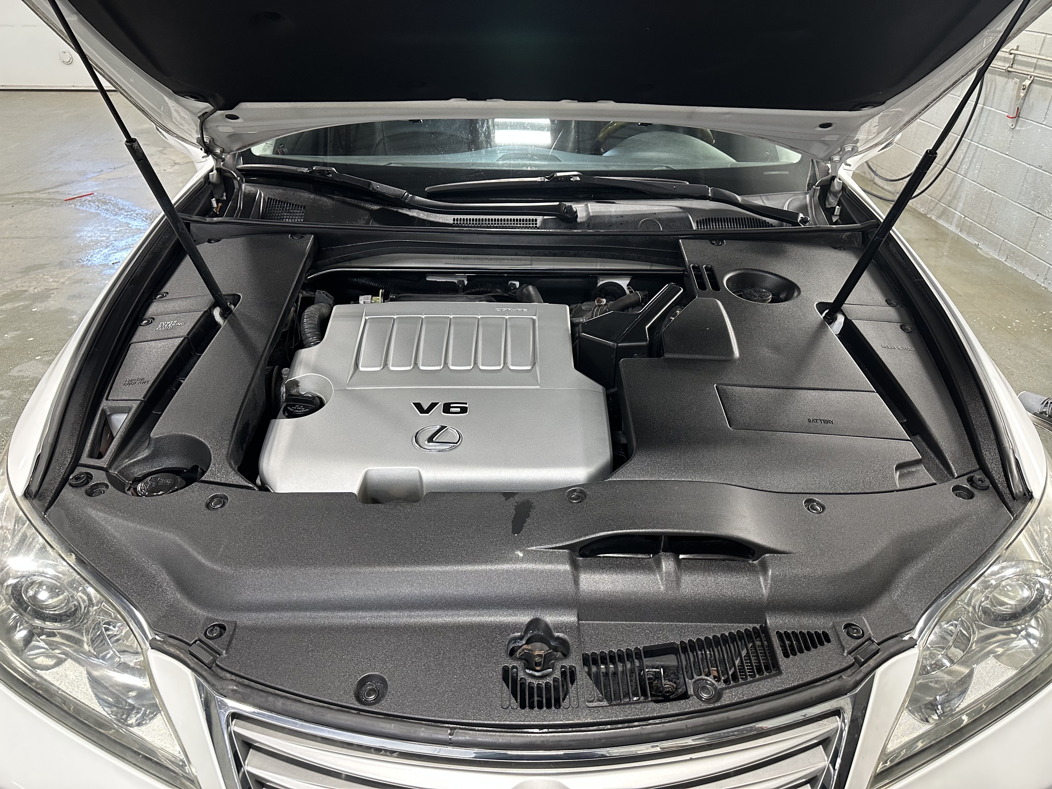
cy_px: 394
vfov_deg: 56.8
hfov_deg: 71.6
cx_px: 526
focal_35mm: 24
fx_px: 729
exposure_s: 1/60
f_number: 1.78
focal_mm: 6.86
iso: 250
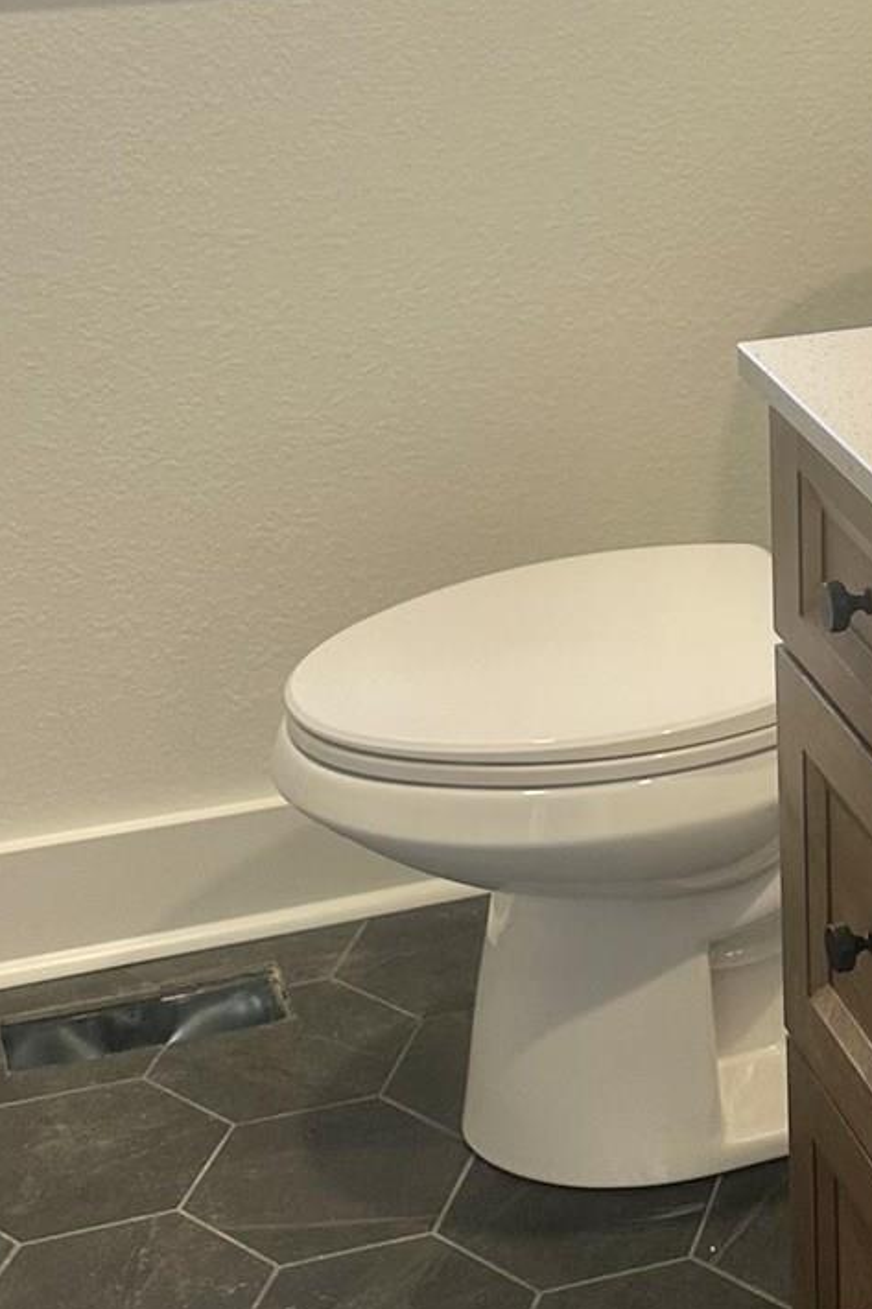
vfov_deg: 25.1
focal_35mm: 81
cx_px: 957
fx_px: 2944
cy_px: 642
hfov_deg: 16.4
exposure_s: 1/121
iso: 125
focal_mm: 6.86
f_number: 1.78
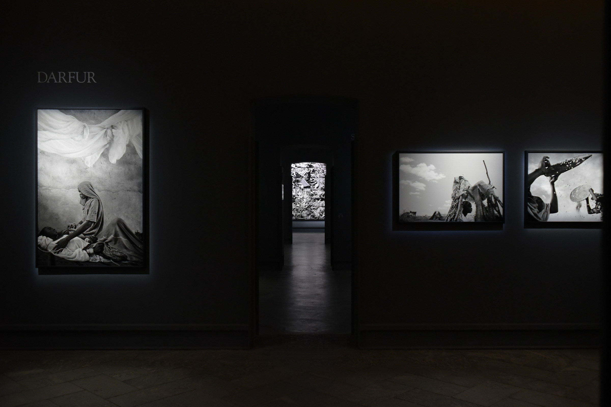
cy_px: 204
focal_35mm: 35
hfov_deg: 54.4
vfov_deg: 37.9
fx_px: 594
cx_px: 306
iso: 2500
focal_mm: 35
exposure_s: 1/60
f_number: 5
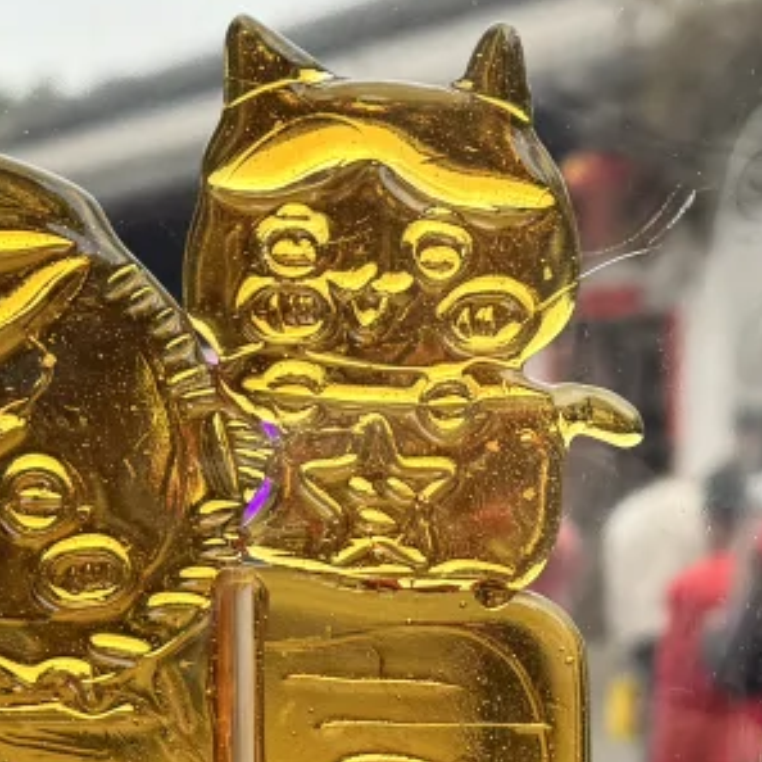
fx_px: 2565
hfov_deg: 16.8
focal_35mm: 103
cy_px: 775
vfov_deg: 16.5
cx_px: 593
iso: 80
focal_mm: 6.76
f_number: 1.78
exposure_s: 1/454
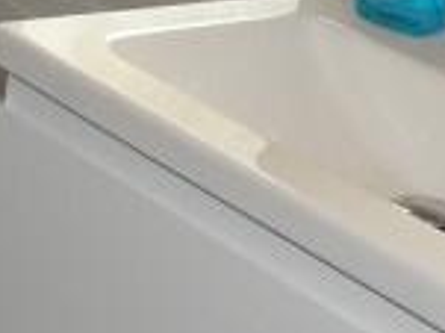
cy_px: 141
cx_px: -295
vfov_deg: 9.5
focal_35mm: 156
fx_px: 2004
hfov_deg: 11.9
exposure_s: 1/125
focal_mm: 4.1
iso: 320
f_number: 3
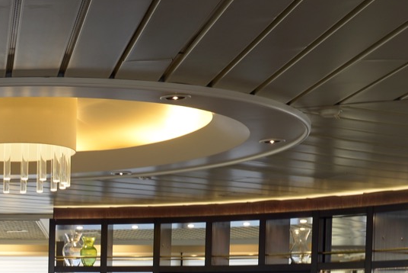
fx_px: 1100
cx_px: -149
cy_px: 380
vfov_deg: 13.5
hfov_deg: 19.1
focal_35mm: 97
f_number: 7.1
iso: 100
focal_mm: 26
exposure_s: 1/6
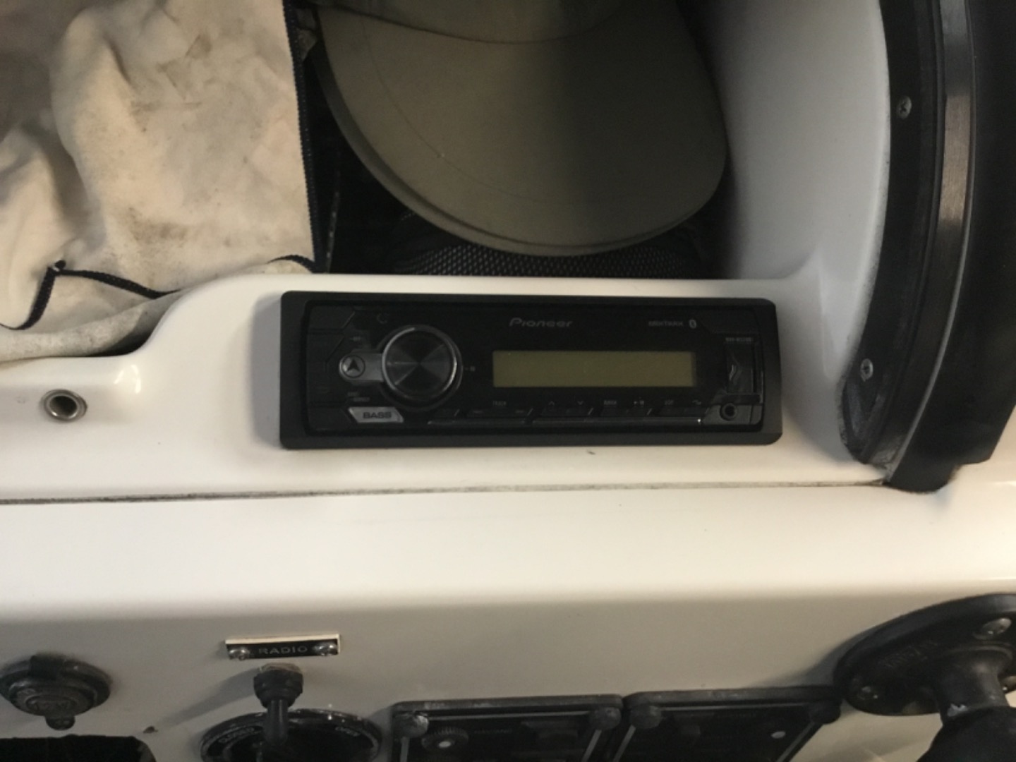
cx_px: 508
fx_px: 910
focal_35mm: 31
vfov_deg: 45.4
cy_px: 381
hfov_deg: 58.4
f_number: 2.4
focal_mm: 3.3
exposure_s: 1/30
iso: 200
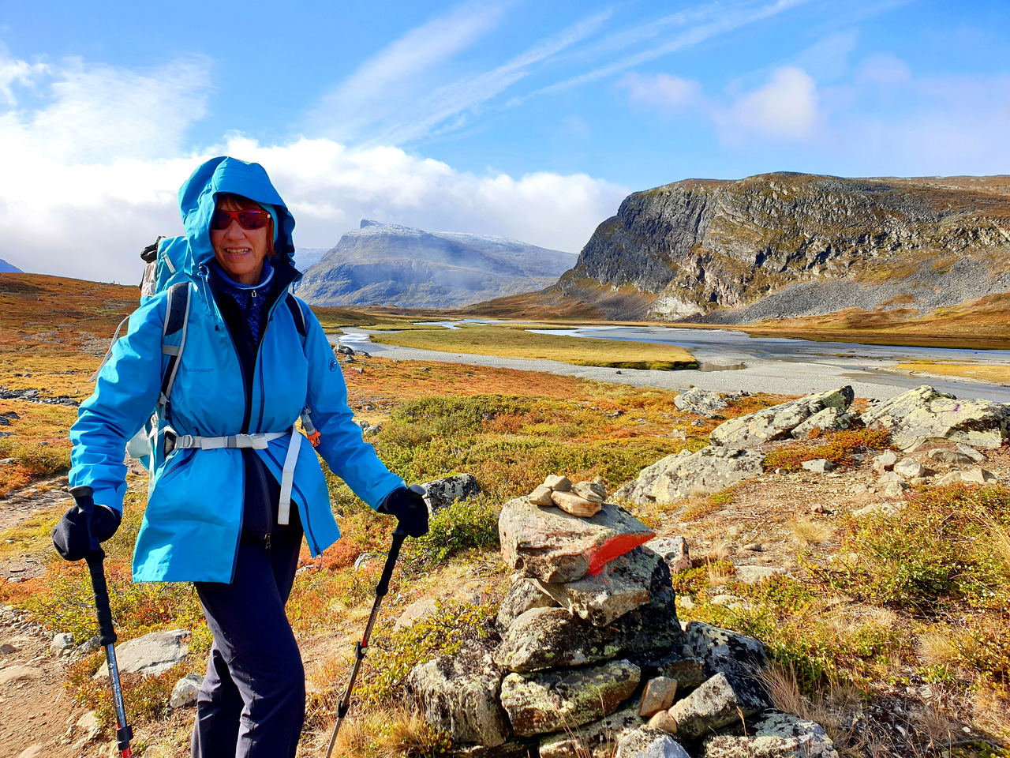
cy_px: 379
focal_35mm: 26
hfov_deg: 67.3
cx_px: 505
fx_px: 759
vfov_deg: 53.1
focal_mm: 4.3
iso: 50
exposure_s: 1/518
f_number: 2.4
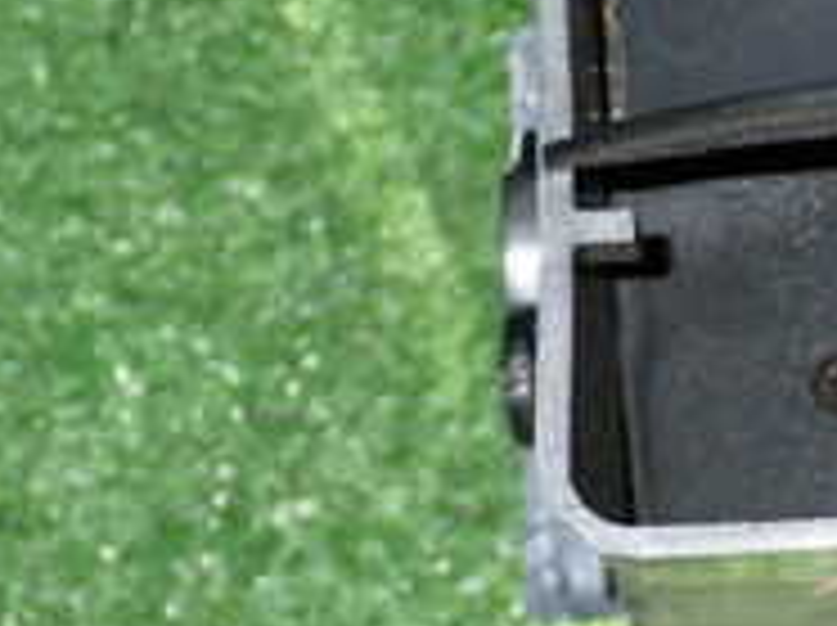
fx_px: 3671
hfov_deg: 12.3
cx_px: 1300
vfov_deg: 9.7
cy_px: 185
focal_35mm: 152
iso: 200
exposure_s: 1/50
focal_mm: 8.4
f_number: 9
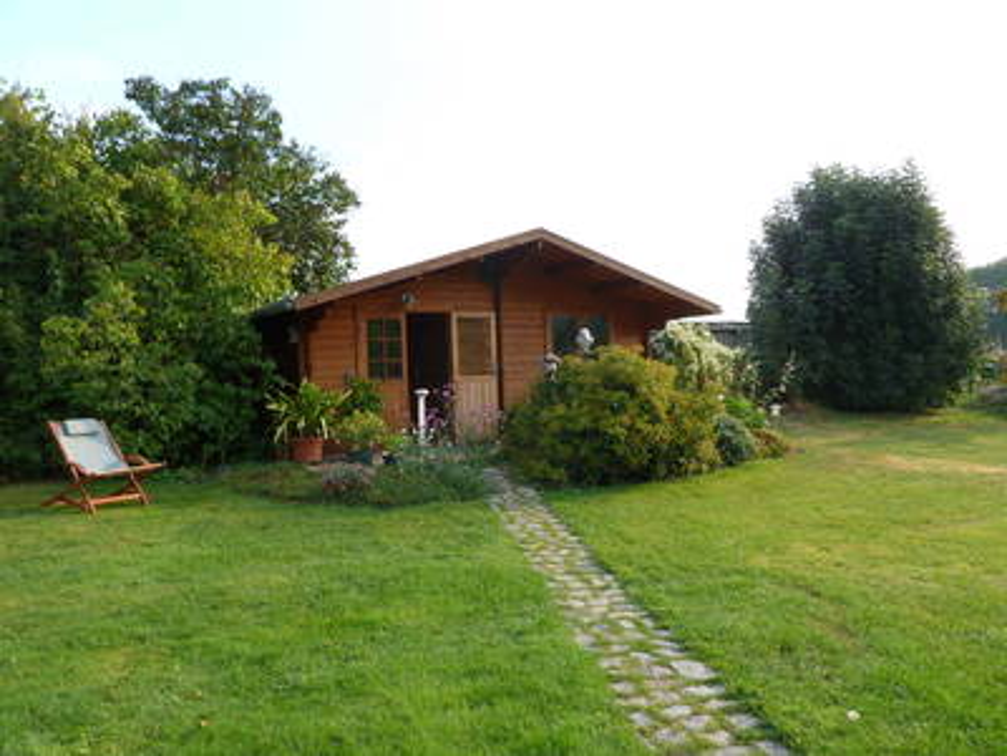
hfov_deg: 69.4
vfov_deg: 54.9
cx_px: 504
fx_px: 727
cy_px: 378
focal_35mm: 25
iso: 80
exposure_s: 1/200
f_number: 3.3
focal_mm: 4.1
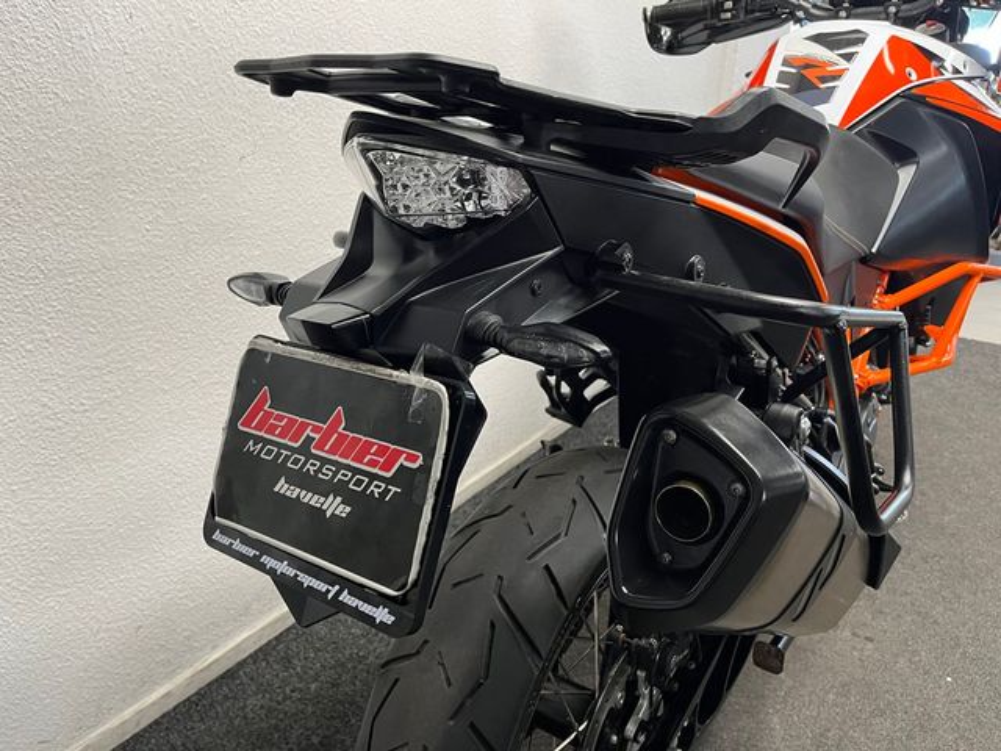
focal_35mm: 26
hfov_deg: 67.3
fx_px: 752
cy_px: 376
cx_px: 500
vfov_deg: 53.1
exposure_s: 1/50
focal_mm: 5.1
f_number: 1.6
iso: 160
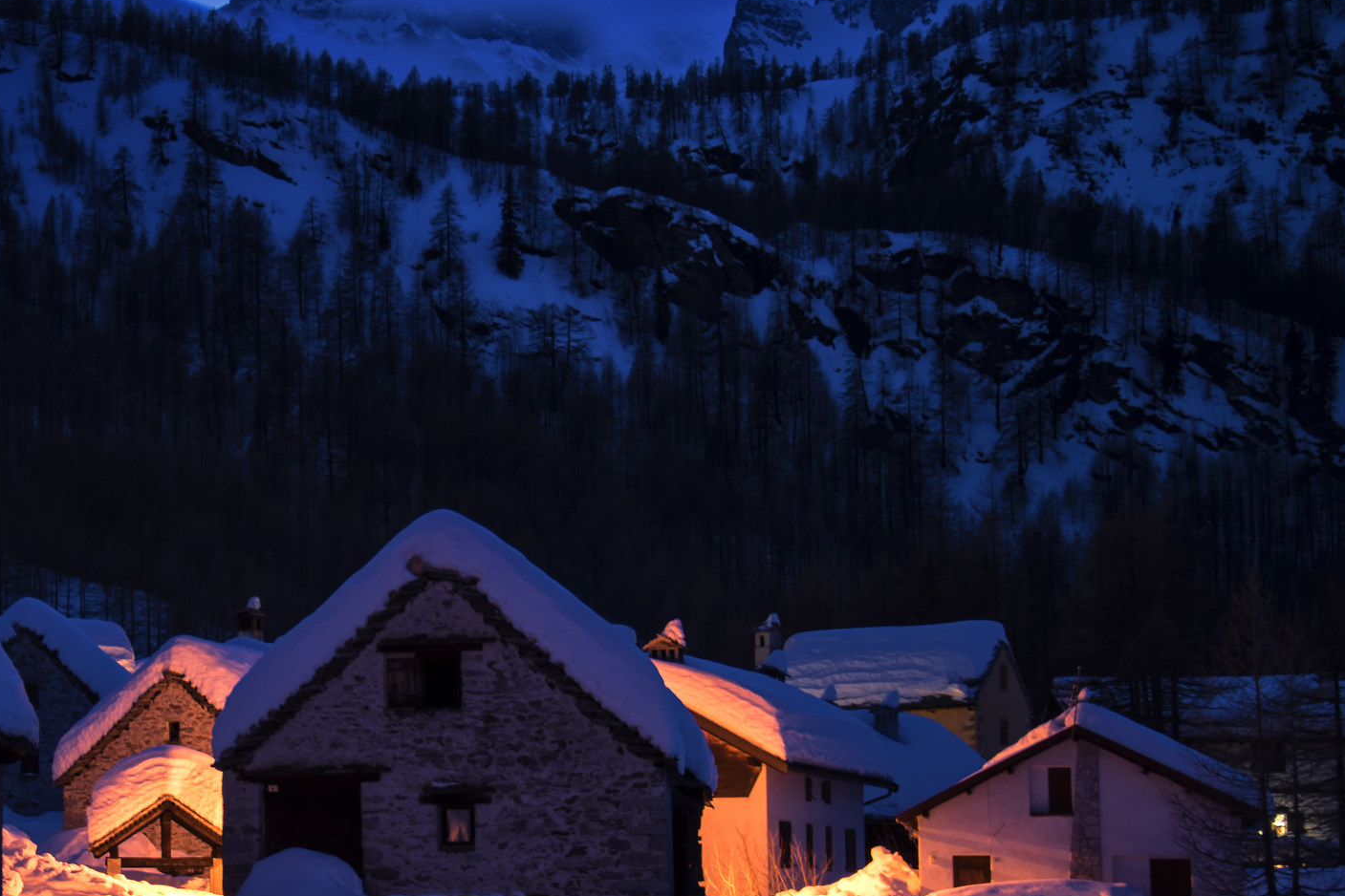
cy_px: 566
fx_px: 3250
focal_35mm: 87
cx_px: 269
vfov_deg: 15.7
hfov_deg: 23.0
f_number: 4.2
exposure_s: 8
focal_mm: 34
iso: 100
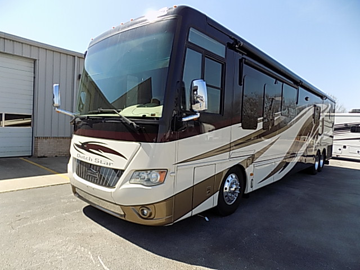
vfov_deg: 58.9
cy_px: 135
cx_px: 180
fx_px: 239
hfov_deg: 73.9
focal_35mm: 23
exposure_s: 1/500
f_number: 3.1
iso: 80
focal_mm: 4
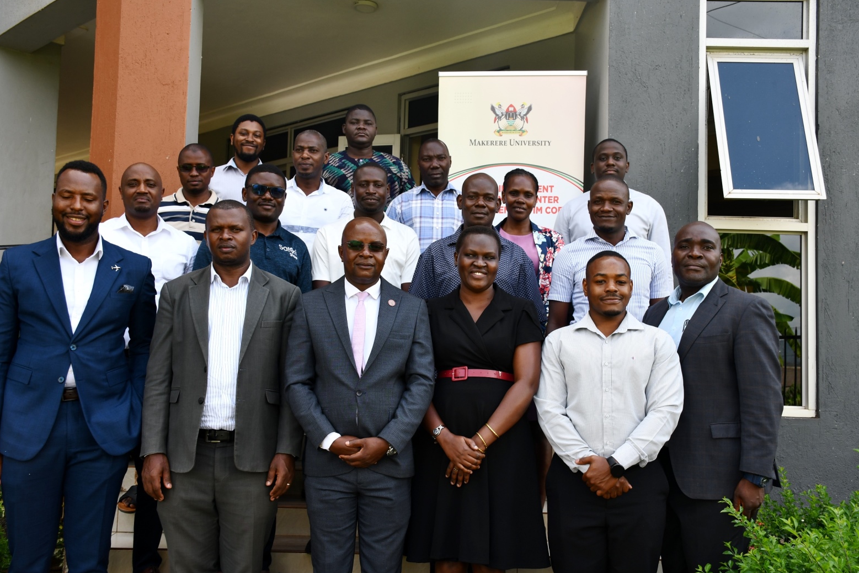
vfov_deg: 35.9
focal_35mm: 37
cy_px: 290
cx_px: 436
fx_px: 883
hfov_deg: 51.9
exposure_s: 1/250
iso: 200
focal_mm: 24
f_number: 6.3
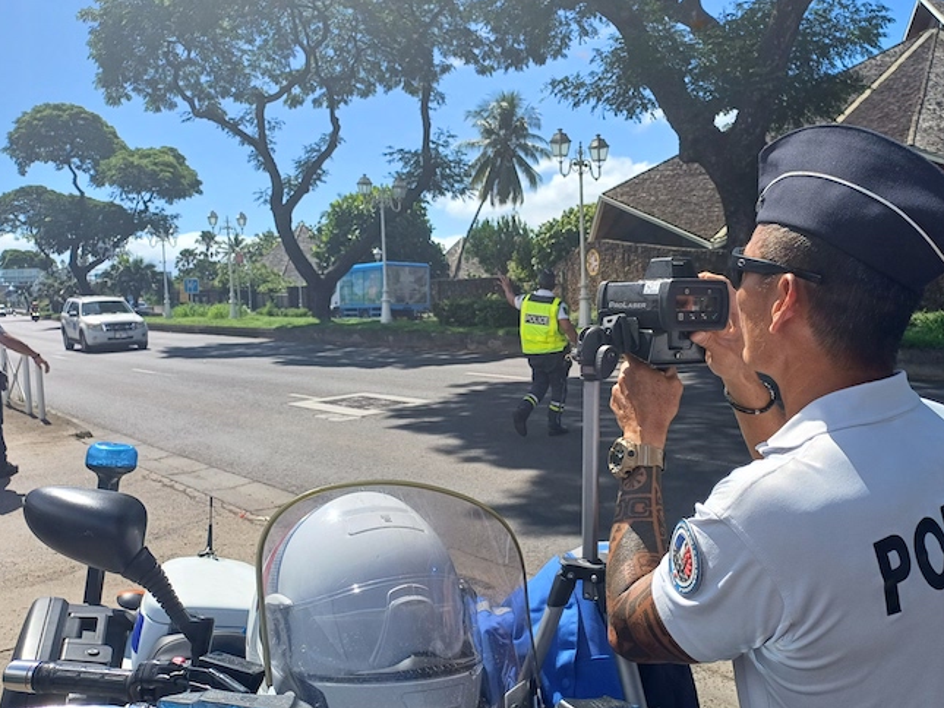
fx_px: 846
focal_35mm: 31
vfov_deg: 45.4
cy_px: 380
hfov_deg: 58.1
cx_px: 544
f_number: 1.8
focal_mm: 4.65
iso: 50
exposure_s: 1/1178
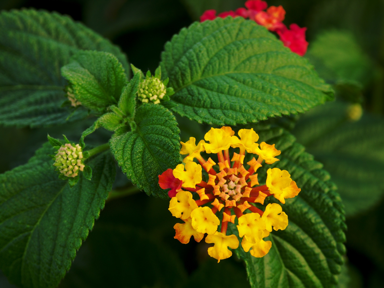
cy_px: 144
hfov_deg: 9.9
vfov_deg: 7.4
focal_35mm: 200
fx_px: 2219
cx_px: 192
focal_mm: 50.8
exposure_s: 1/30
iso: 50
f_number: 4
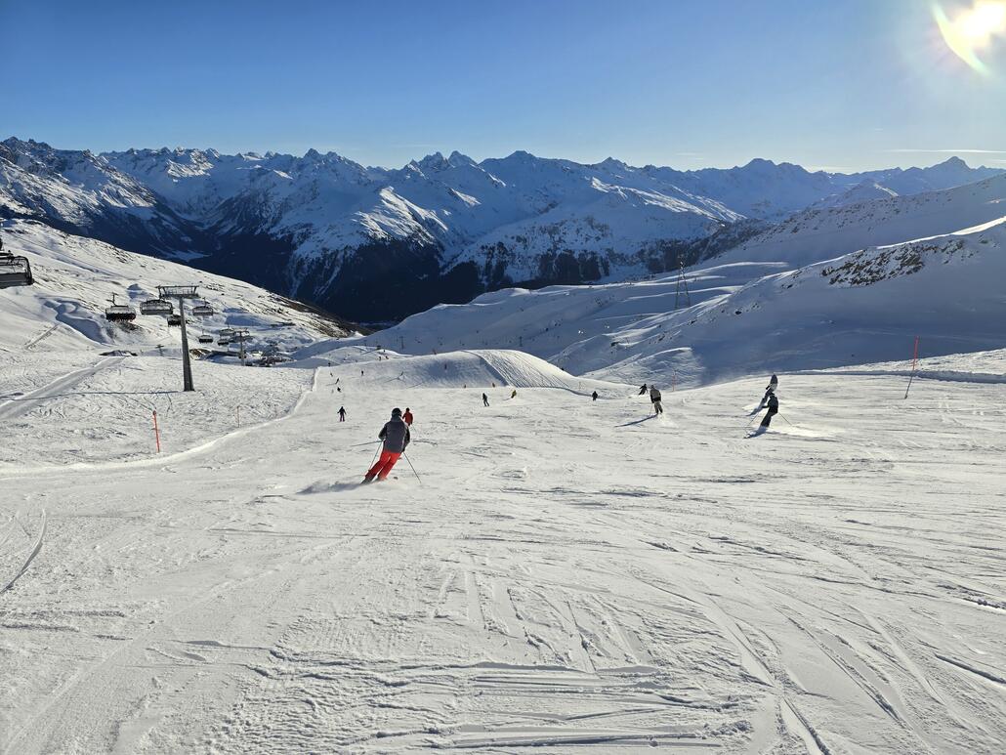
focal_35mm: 23
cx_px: 503
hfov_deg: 73.9
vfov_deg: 58.9
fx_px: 669
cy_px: 378
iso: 12
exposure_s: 1/1542
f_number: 1.7
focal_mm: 6.3
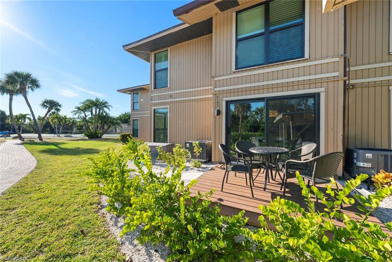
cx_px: 196
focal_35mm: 14
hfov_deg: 104.2
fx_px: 152
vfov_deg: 81.2
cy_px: 131
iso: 400
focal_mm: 14
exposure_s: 1/50
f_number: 11
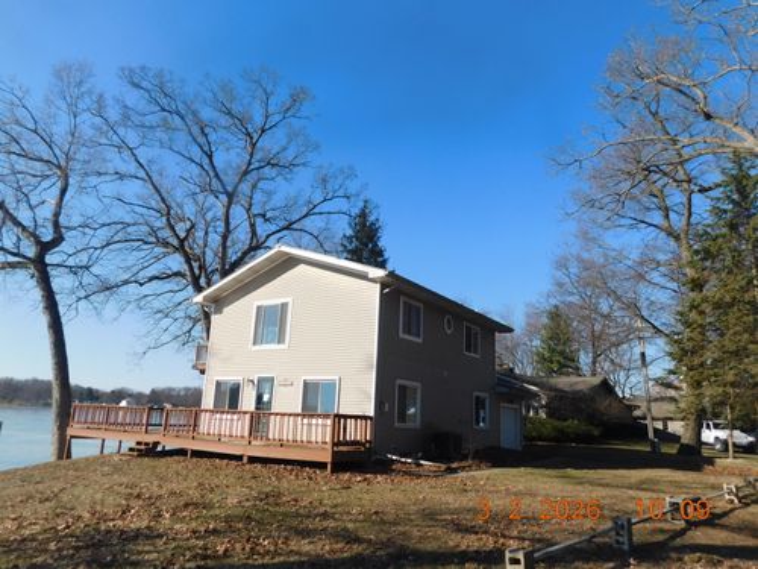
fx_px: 526
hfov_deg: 71.6
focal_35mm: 24
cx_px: 379
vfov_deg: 56.8
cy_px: 284
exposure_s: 1/400
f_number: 6
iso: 125
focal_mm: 4.1
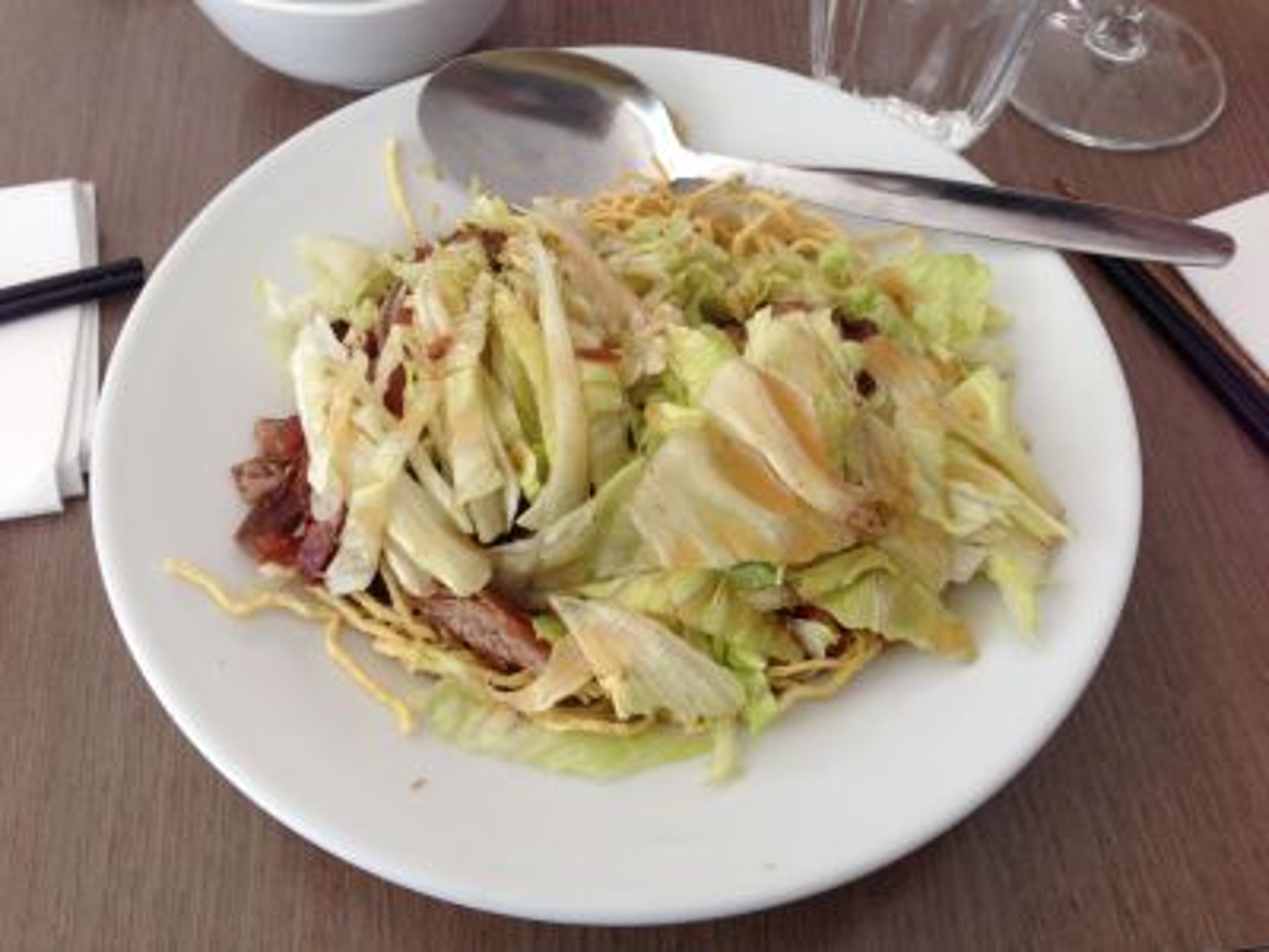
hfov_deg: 55.4
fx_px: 1210
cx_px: 634
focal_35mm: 33
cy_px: 476
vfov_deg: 42.9
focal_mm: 4.13
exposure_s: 1/40
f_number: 2.4
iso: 50
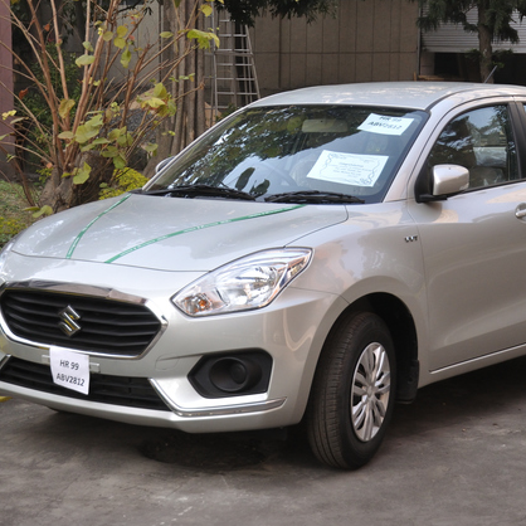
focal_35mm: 78
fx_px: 1341
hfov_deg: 22.2
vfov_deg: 22.2
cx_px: 306
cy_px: 265
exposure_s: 1/800
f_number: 4.8
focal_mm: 40
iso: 800
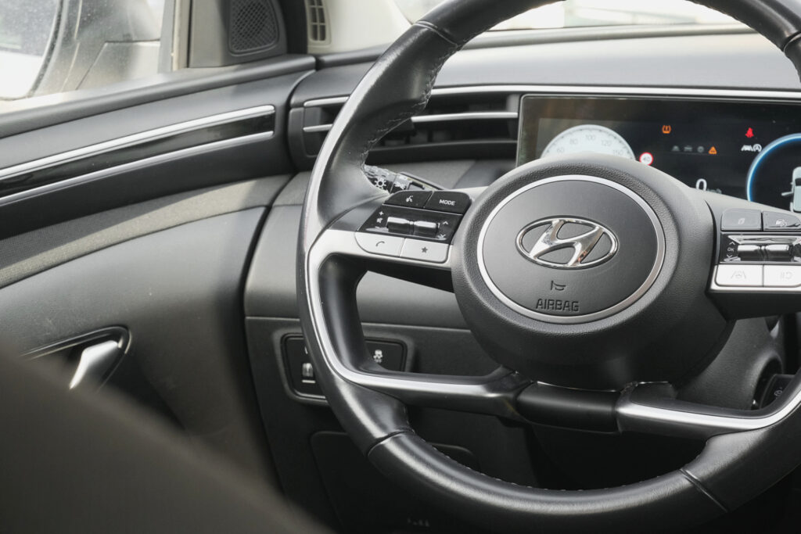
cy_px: 267
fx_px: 1513
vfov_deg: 20.0
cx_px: 400
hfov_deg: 29.7
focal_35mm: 68
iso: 2000
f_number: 9
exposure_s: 1/100
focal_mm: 45
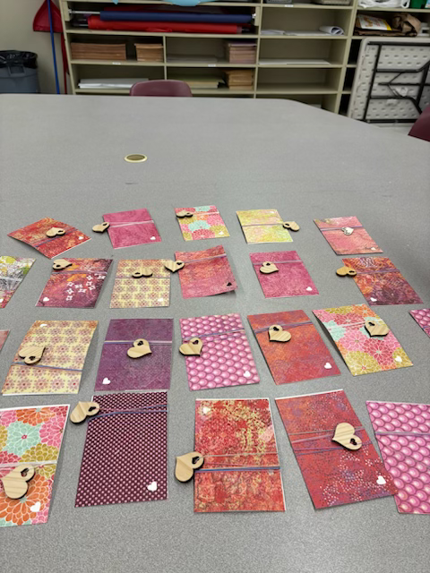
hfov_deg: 53.1
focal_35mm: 26
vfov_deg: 67.3
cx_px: 215
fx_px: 431
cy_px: 286
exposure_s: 1/120
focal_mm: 5.96
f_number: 1.6
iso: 64
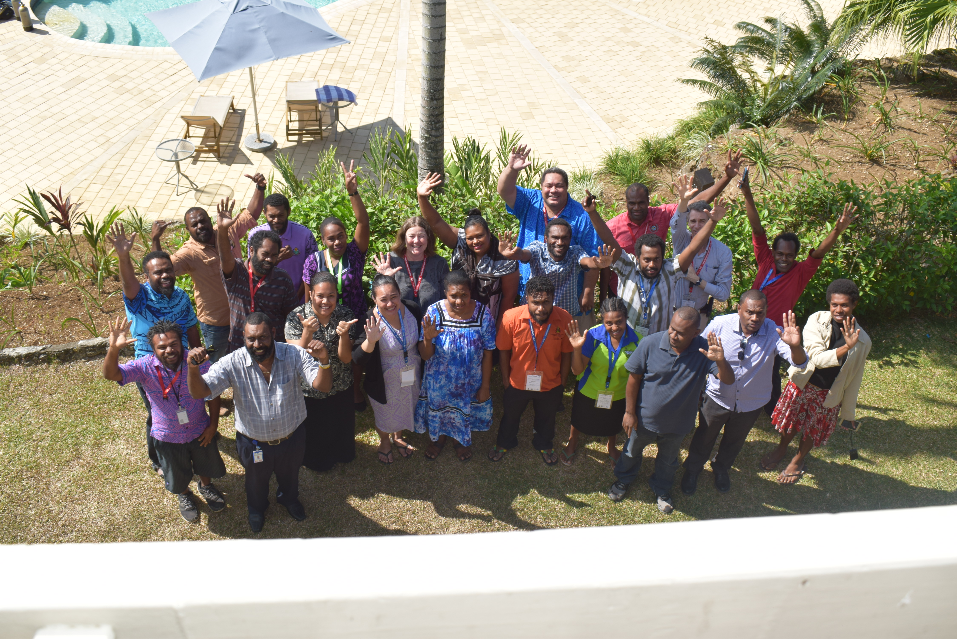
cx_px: 478
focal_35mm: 38
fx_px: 997
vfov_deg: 35.5
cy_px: 320
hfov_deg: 51.3
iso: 100
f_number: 8
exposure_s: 1/200
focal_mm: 25
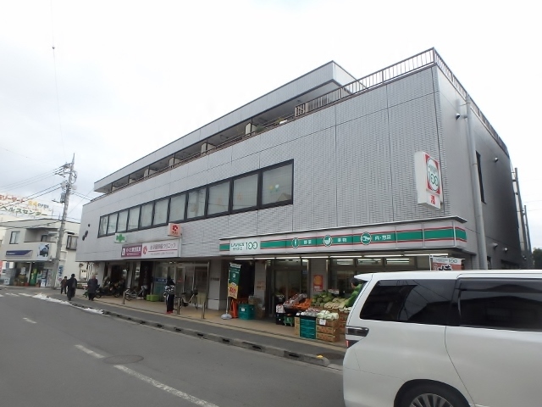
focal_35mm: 21
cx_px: 271
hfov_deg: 79.0
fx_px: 329
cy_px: 204
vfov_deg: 63.4
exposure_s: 1/500
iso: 125
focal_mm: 3.7
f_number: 3.5
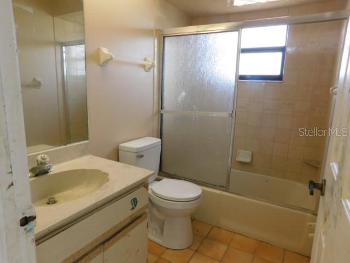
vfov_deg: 58.9
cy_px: 132
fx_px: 233
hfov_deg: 73.9
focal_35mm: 23
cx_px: 175
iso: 250
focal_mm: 4
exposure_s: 1/30
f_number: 3
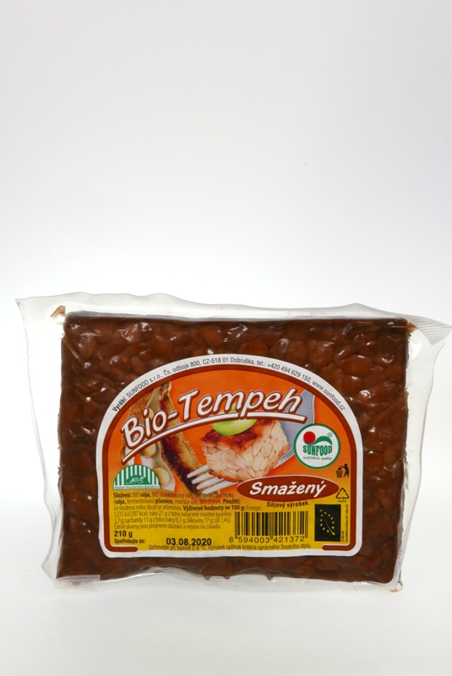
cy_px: 338
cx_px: 226
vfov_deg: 35.6
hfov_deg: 24.2
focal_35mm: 56
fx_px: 1052
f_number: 16
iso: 800
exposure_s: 1/50
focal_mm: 25.4
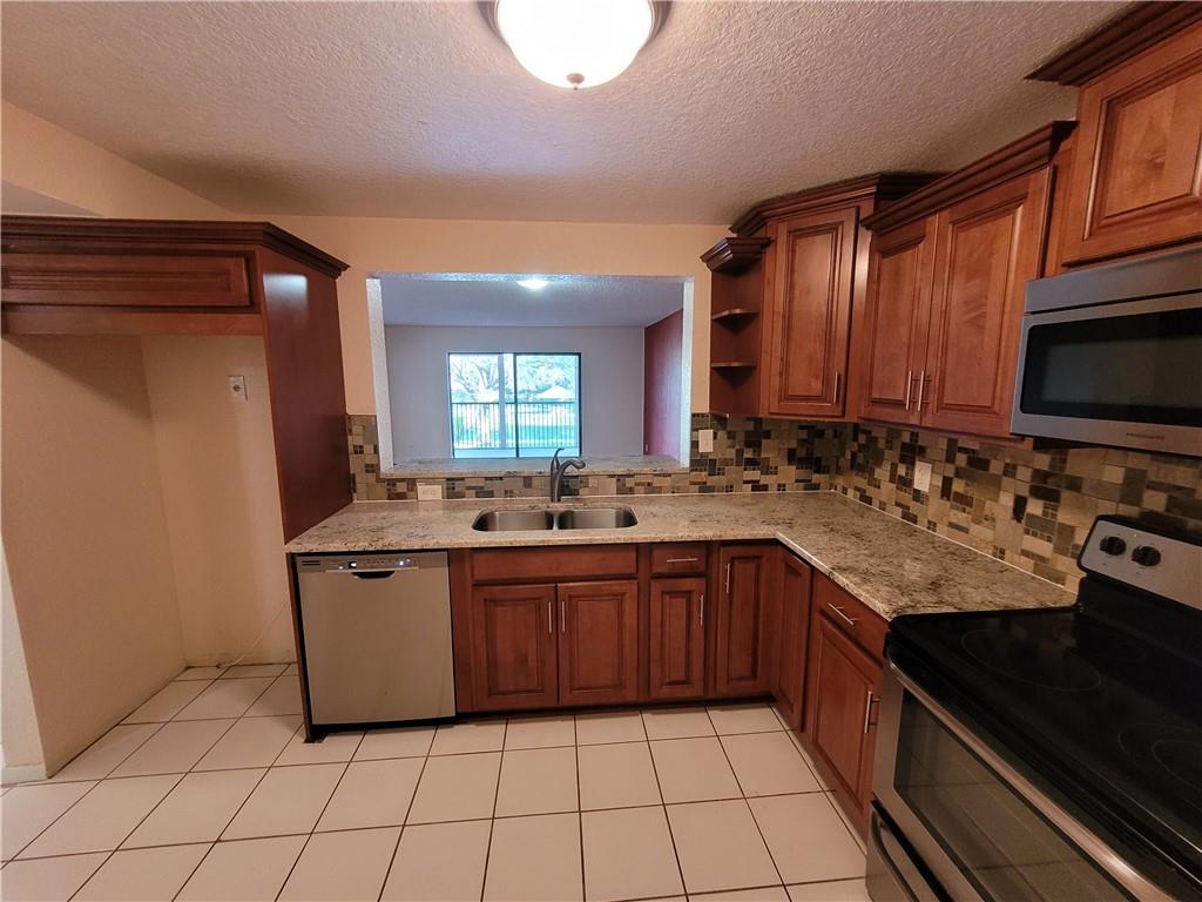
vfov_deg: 89.9
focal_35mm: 13
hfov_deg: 106.2
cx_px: 601
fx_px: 451
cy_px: 451
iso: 320
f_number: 2.2
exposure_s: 1/39
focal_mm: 1.74
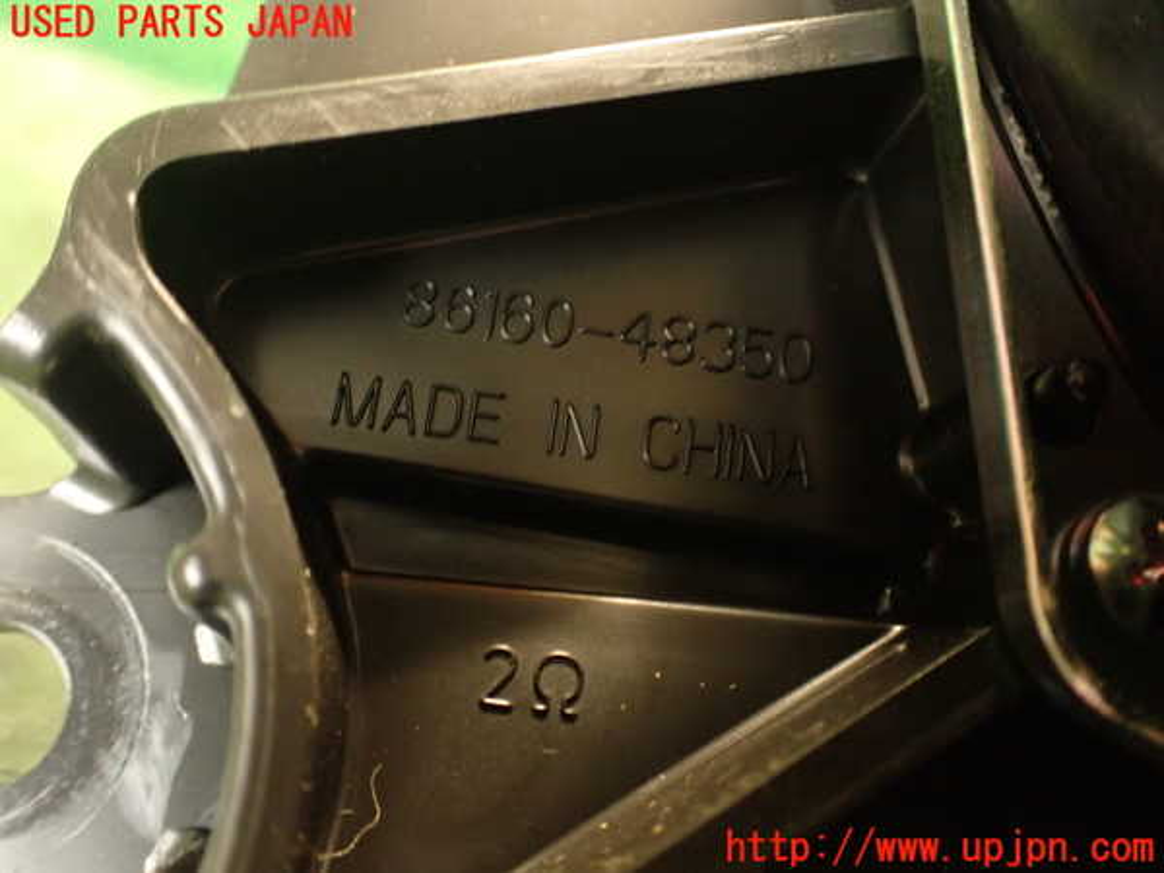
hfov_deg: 56.8
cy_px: 436
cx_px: 582
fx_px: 1076
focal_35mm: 32
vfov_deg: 44.2
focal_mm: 5.79
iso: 800
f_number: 2.4
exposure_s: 1/10
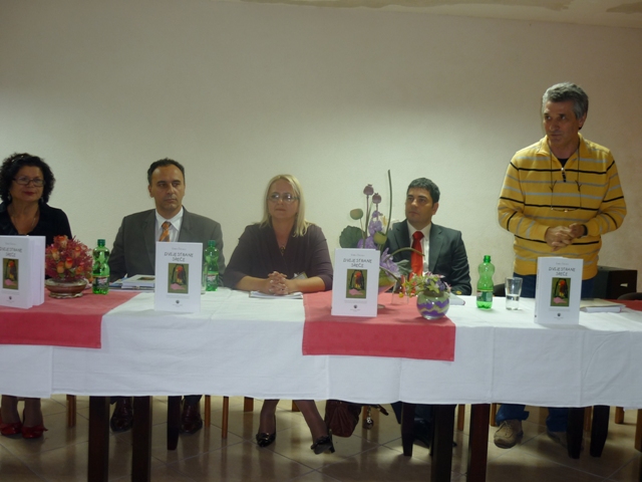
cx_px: 321
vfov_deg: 42.9
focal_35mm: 33
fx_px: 612
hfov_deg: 55.4
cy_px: 241
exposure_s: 1/8
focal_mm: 5.5
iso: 100
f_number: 2.8
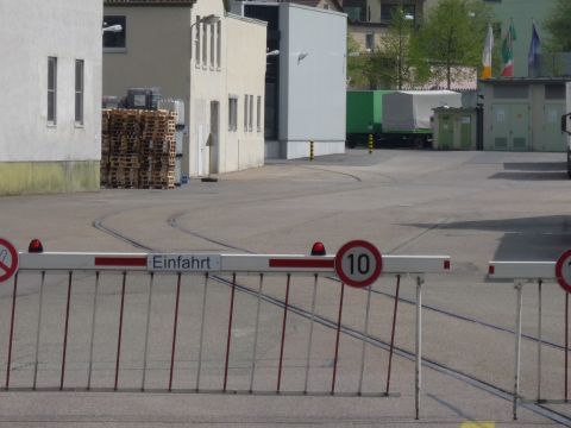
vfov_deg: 5.8
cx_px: 286
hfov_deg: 7.8
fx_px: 4206
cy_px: 214
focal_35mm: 255
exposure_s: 1/800
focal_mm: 26
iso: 100
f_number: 5.9
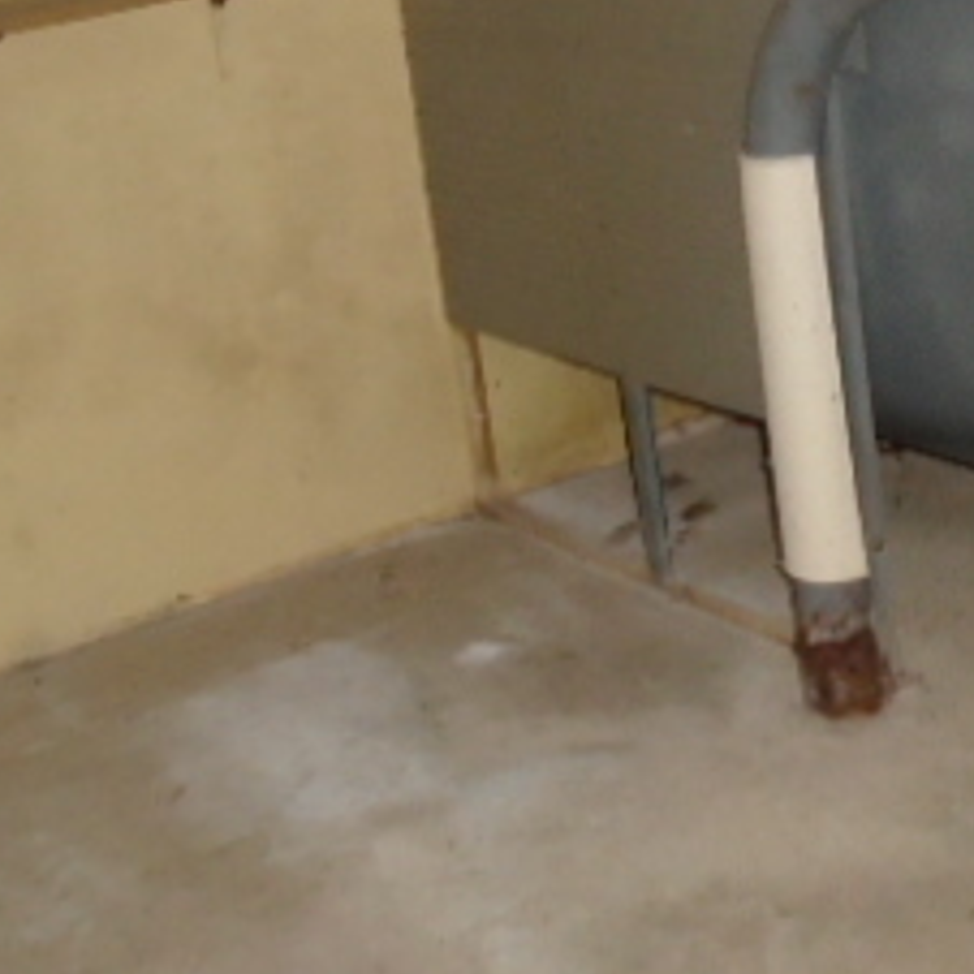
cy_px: 185
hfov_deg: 25.3
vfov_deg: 26.0
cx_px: 965
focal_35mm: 65
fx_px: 2069
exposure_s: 1/30
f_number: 3.2
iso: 400
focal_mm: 4.6
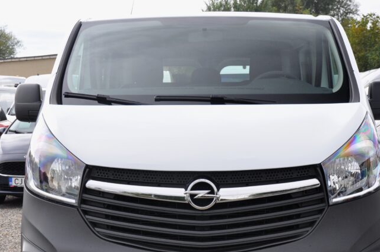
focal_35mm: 72
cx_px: 189
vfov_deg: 18.8
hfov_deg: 28.1
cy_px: 163
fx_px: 759
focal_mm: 30
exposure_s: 1/125
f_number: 5.6
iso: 500
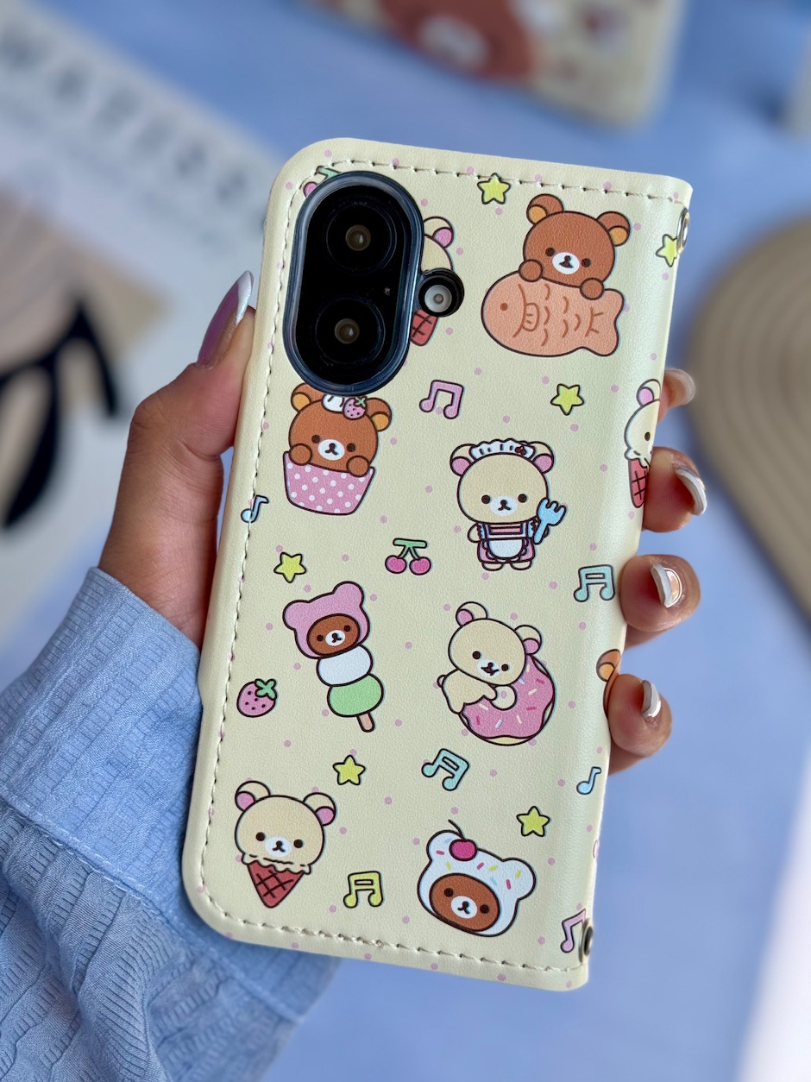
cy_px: 548
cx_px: 404
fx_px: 1531
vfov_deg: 38.9
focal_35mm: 49
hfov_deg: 29.7
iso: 64
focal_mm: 6.76
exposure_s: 1/1770
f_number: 1.78
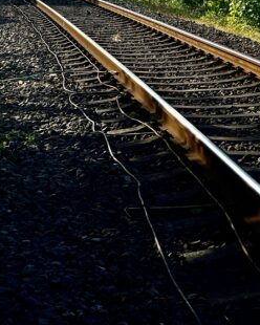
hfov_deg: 13.1
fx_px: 1097
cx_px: 331
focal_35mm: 114
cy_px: 95
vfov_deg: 16.8
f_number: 2
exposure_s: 1/1089
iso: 32
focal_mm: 6
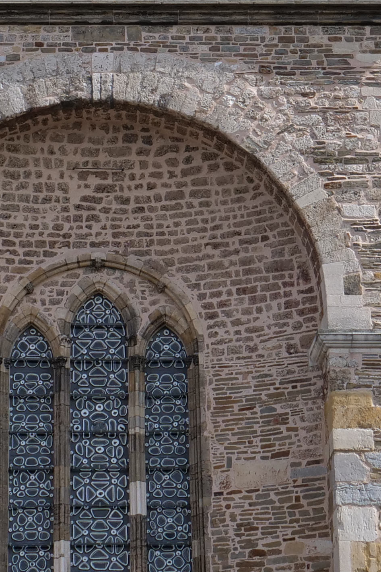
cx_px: 116
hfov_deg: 10.6
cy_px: 204
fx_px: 2048
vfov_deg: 15.9
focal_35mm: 129
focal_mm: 17
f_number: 9
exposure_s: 1/250
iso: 200
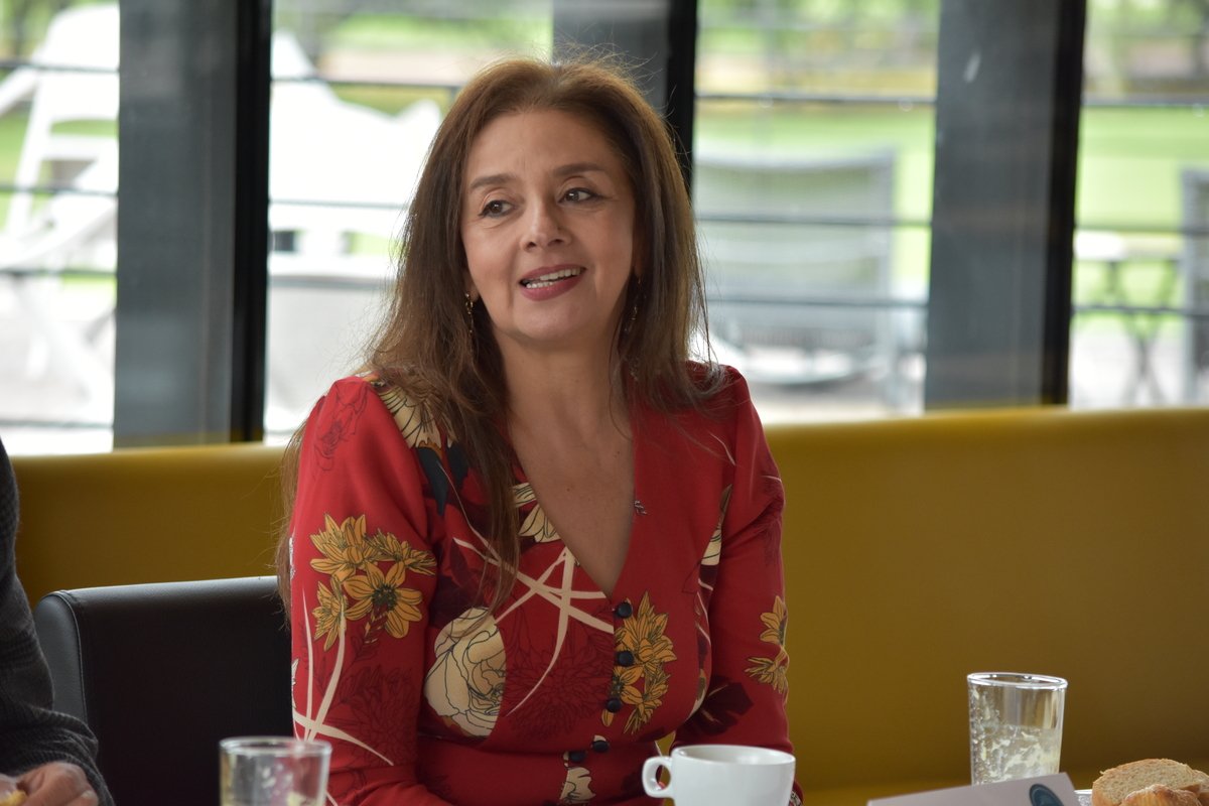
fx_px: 6800
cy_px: 403
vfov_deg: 6.8
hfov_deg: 10.2
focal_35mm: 202
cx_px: 604
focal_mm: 135
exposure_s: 1/500
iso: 800
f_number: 5.6
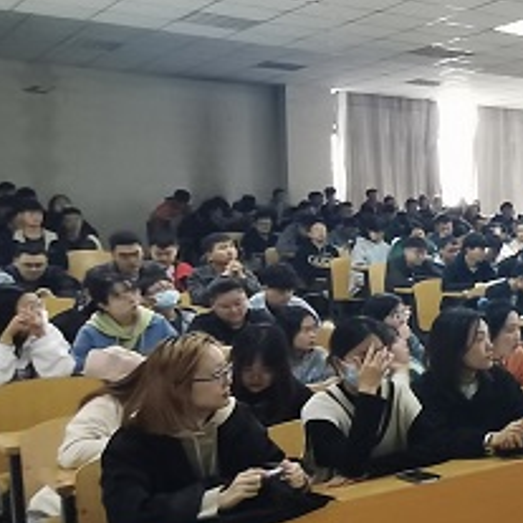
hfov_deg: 26.5
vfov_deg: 32.8
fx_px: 889
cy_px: 263
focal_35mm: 52
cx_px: 723
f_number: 2.4
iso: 400
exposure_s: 1/25
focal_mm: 1.78
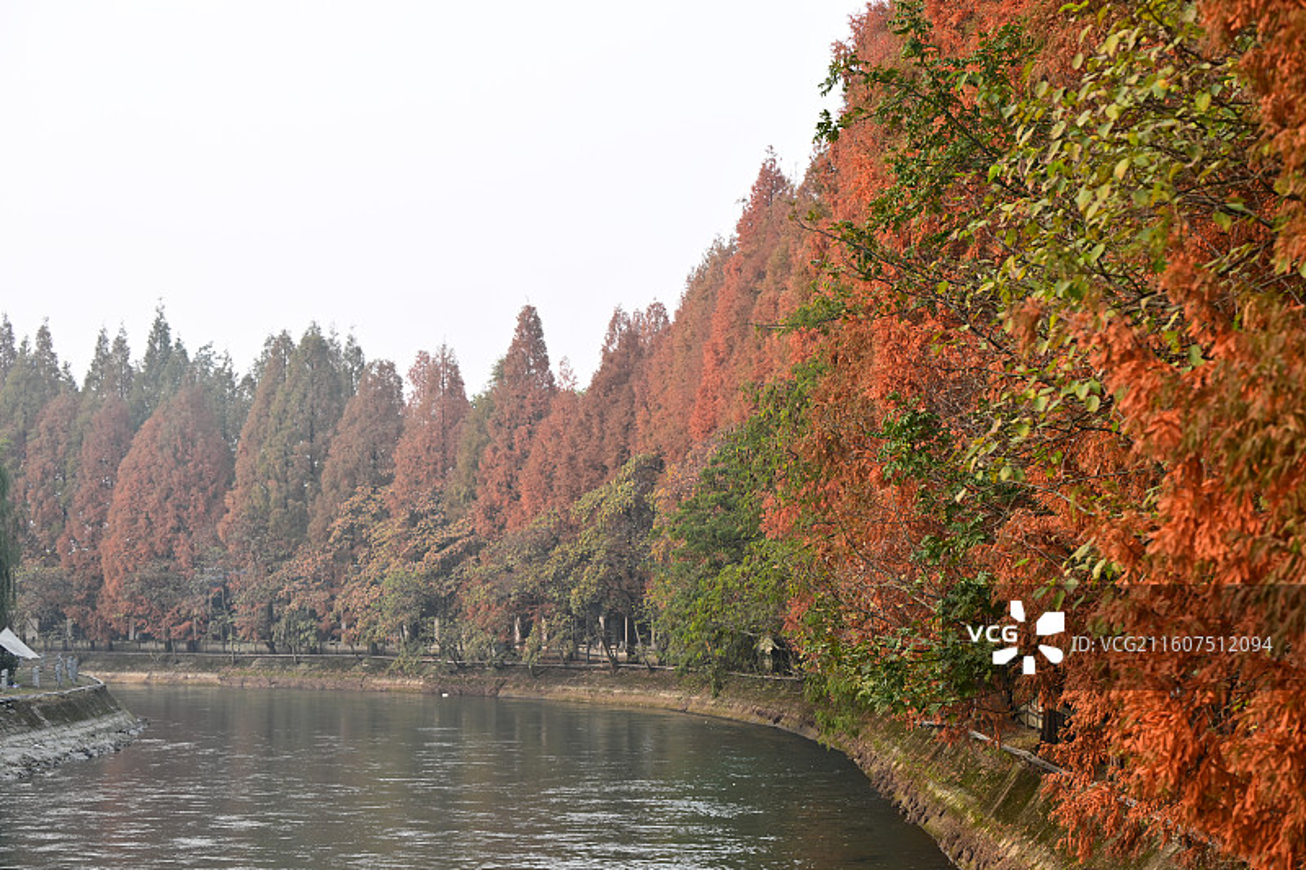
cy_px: 435
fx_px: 2539
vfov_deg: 19.4
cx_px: 653
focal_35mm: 70
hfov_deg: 28.8
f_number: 4
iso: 200
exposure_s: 1/250
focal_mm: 70
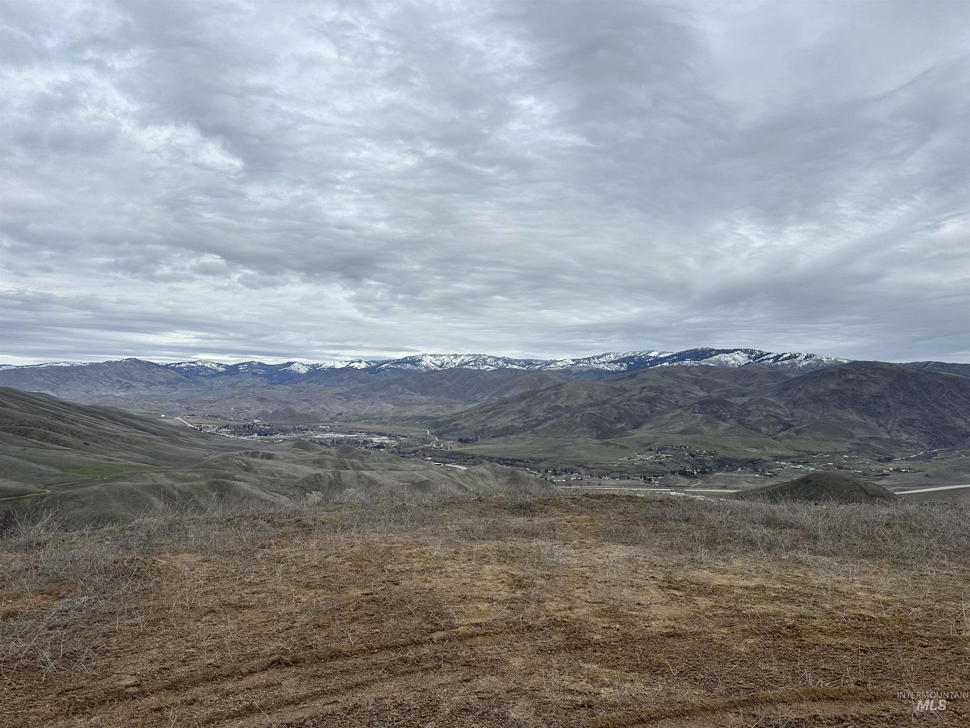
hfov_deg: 71.6
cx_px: 485
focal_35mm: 24
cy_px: 364
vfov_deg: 56.8
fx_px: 673
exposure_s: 1/4348
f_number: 1.78
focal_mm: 6.86
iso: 80
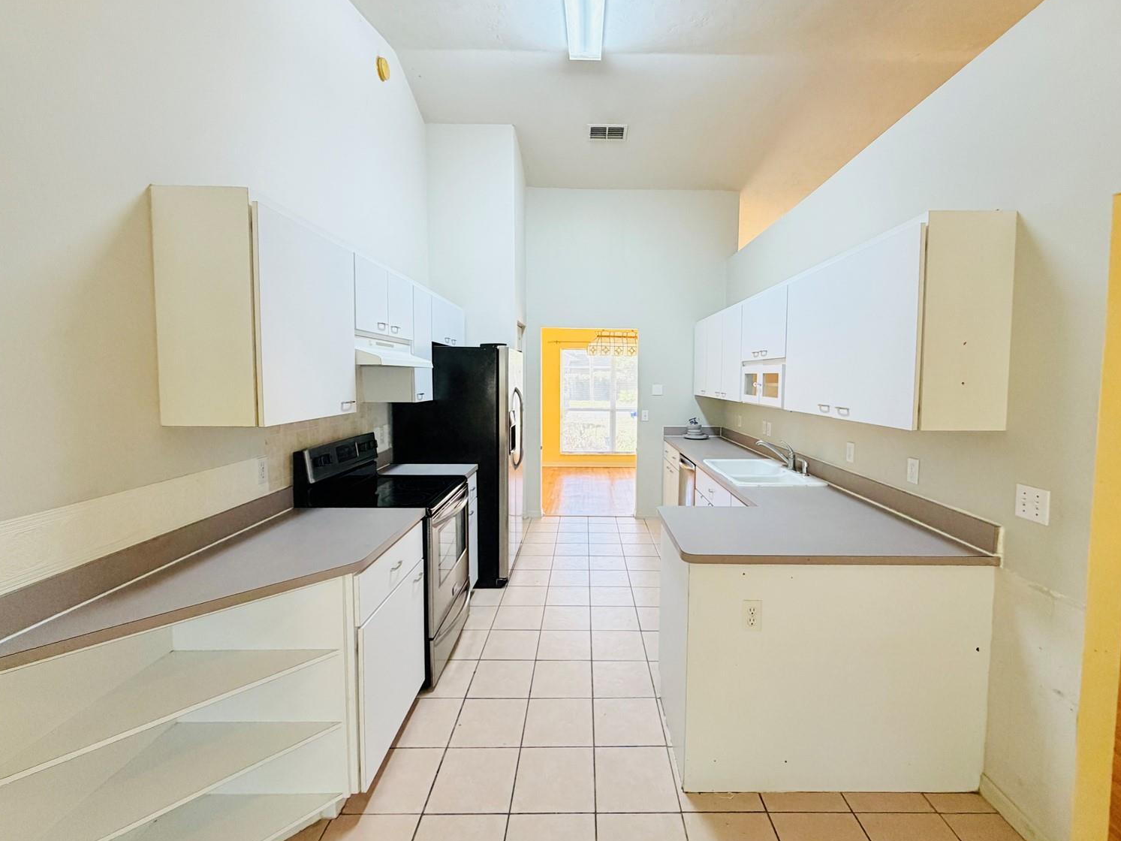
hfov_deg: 98.0
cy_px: 406
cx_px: 595
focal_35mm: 15
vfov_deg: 81.7
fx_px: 486
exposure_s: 1/120
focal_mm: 2.22
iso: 320
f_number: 2.2
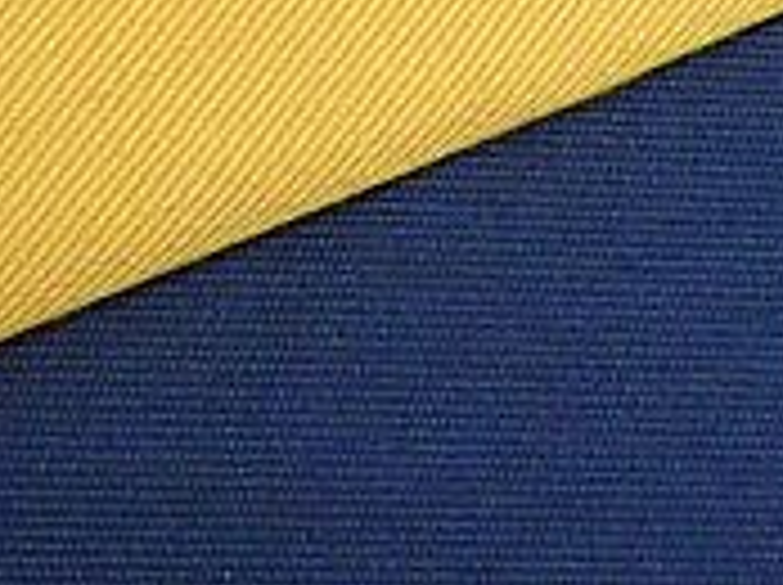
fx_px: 3953
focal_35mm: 175
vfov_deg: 8.0
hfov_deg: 11.3
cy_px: -644
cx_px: 189
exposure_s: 1/60
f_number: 3.5
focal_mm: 6.86
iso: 800
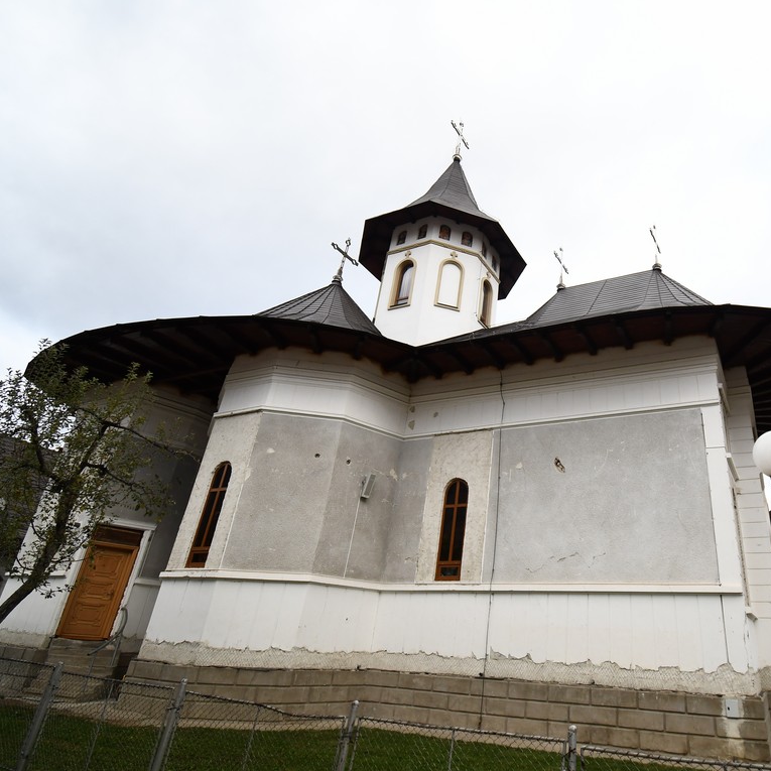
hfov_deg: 71.6
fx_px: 504
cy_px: 369
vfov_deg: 74.8
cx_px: 540
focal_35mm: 20
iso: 500
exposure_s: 1/320
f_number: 4.5
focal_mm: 10
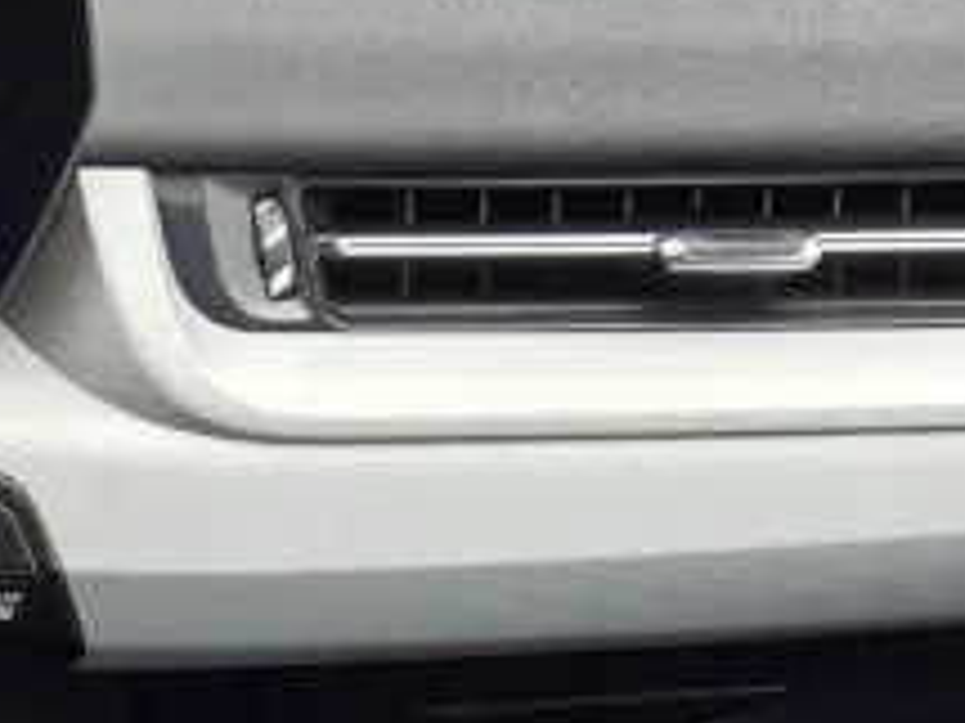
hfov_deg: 12.0
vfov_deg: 9.3
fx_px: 4291
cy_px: 1212
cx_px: -651
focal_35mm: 154
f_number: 1.8
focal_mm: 5.4
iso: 80
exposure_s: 1/180
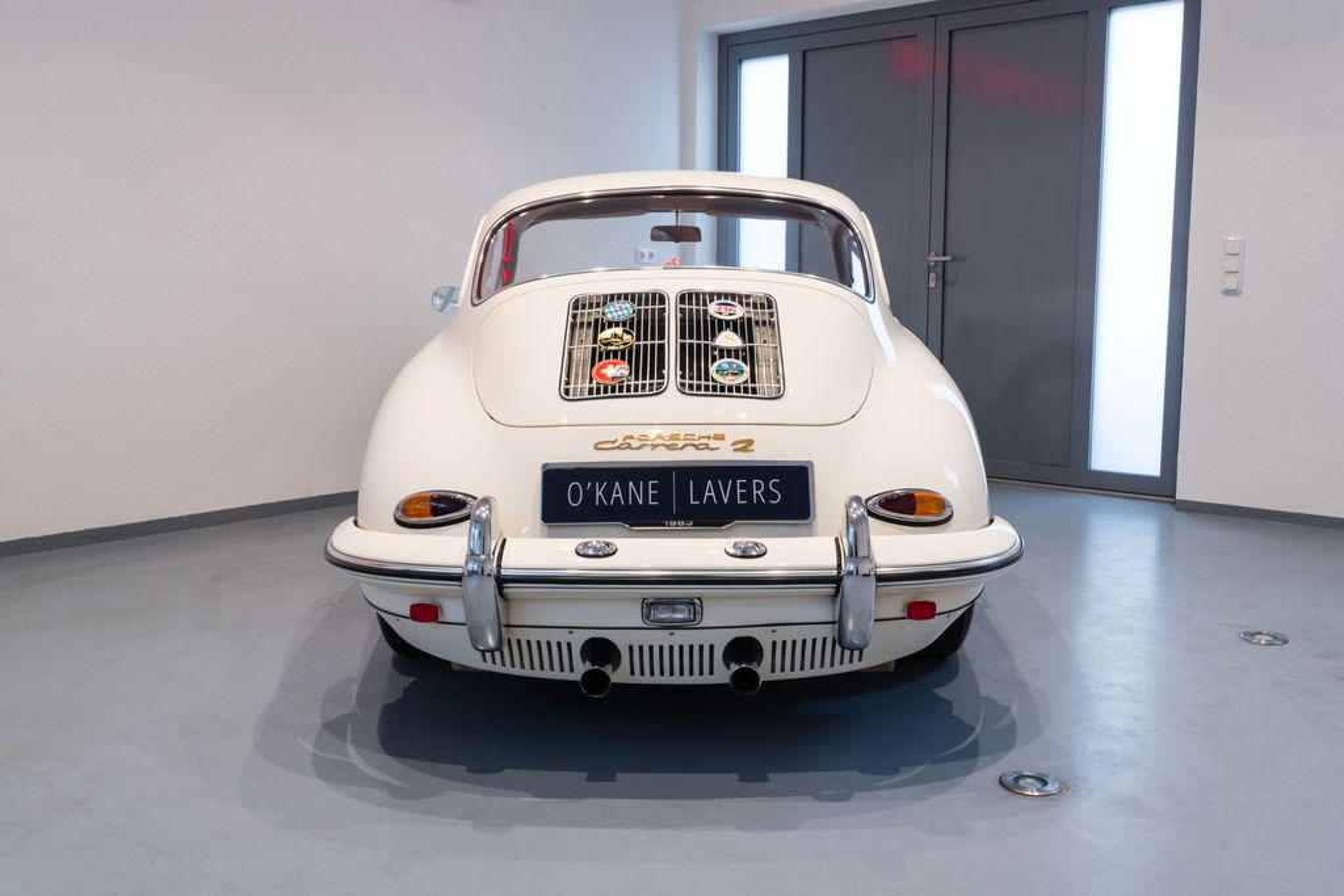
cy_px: 448
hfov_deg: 54.4
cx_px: 672
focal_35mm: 35
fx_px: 1307
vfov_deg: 37.9
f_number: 11
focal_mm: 35
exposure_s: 2
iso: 100
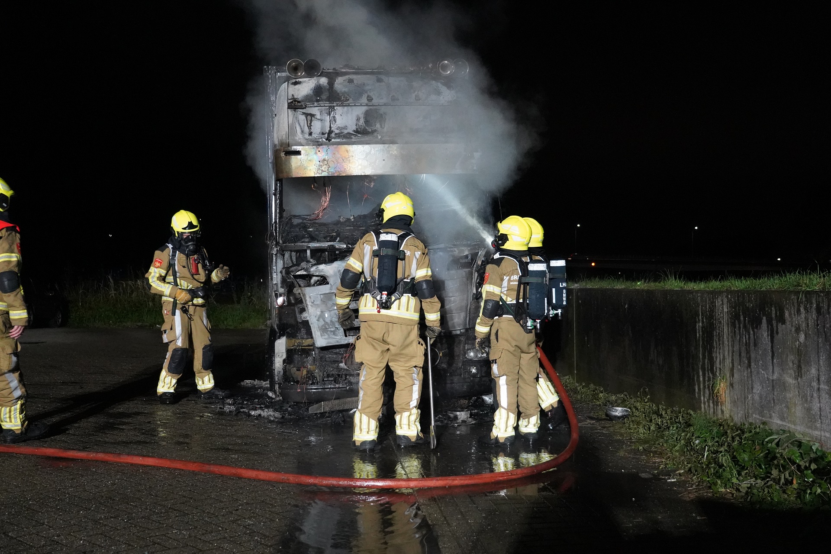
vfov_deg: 35.9
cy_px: 277
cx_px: 416
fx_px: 854
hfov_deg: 51.9
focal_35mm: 37
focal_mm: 37
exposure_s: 1/160
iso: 12800
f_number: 4
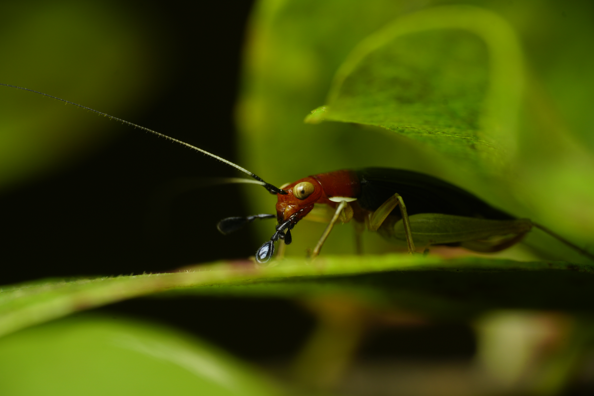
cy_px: 198
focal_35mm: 202
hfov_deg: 10.2
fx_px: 3341
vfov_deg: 6.8
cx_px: 297
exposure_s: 1/125
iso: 200
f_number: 14
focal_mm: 135
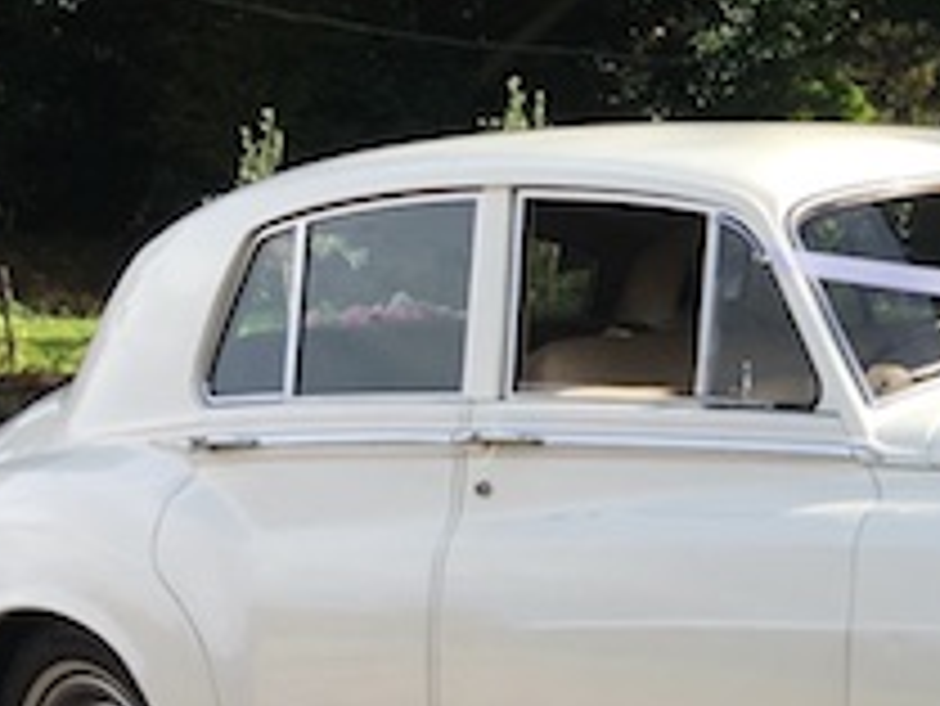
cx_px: 1583
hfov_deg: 15.7
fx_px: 3016
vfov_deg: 13.2
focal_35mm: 111
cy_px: 625
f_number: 2.2
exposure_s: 1/864
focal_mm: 4.15
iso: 25
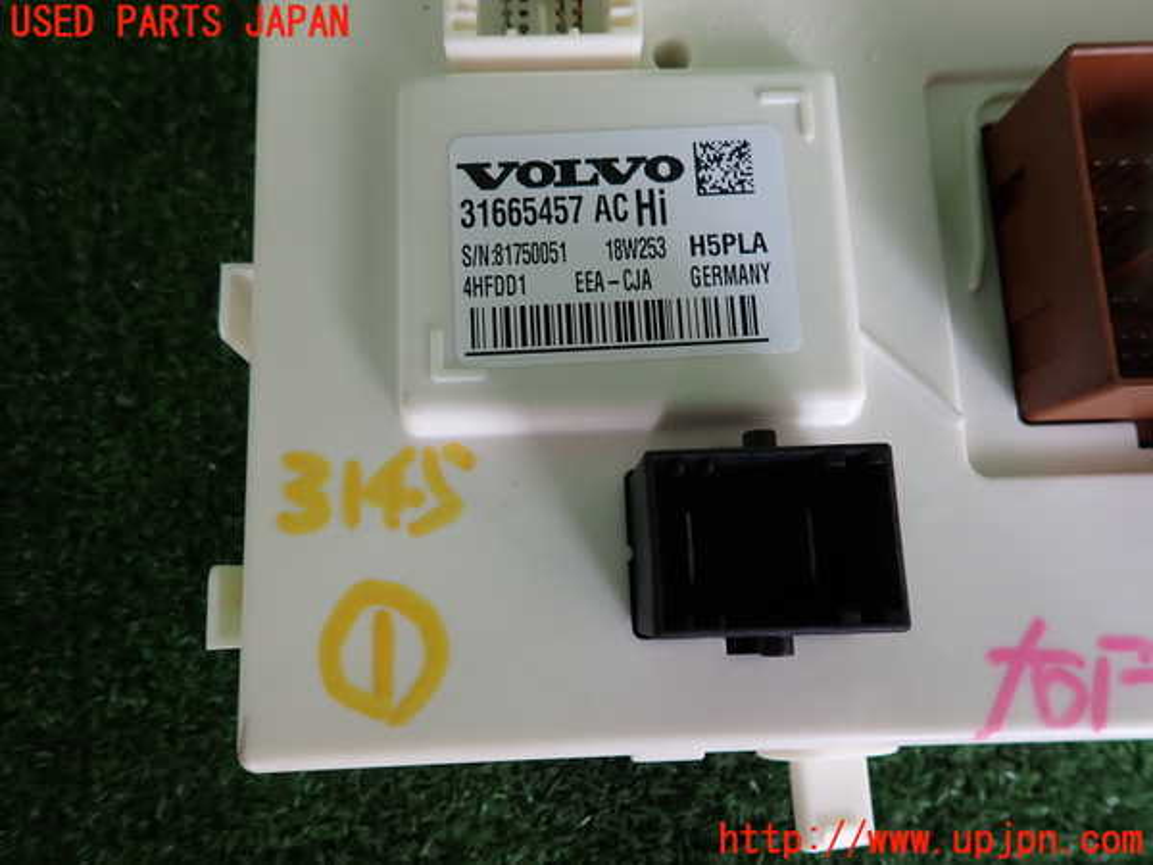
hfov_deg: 69.4
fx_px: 833
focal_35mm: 25
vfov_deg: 54.9
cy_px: 432
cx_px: 576
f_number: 2
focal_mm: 4.5
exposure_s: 1/60
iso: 125
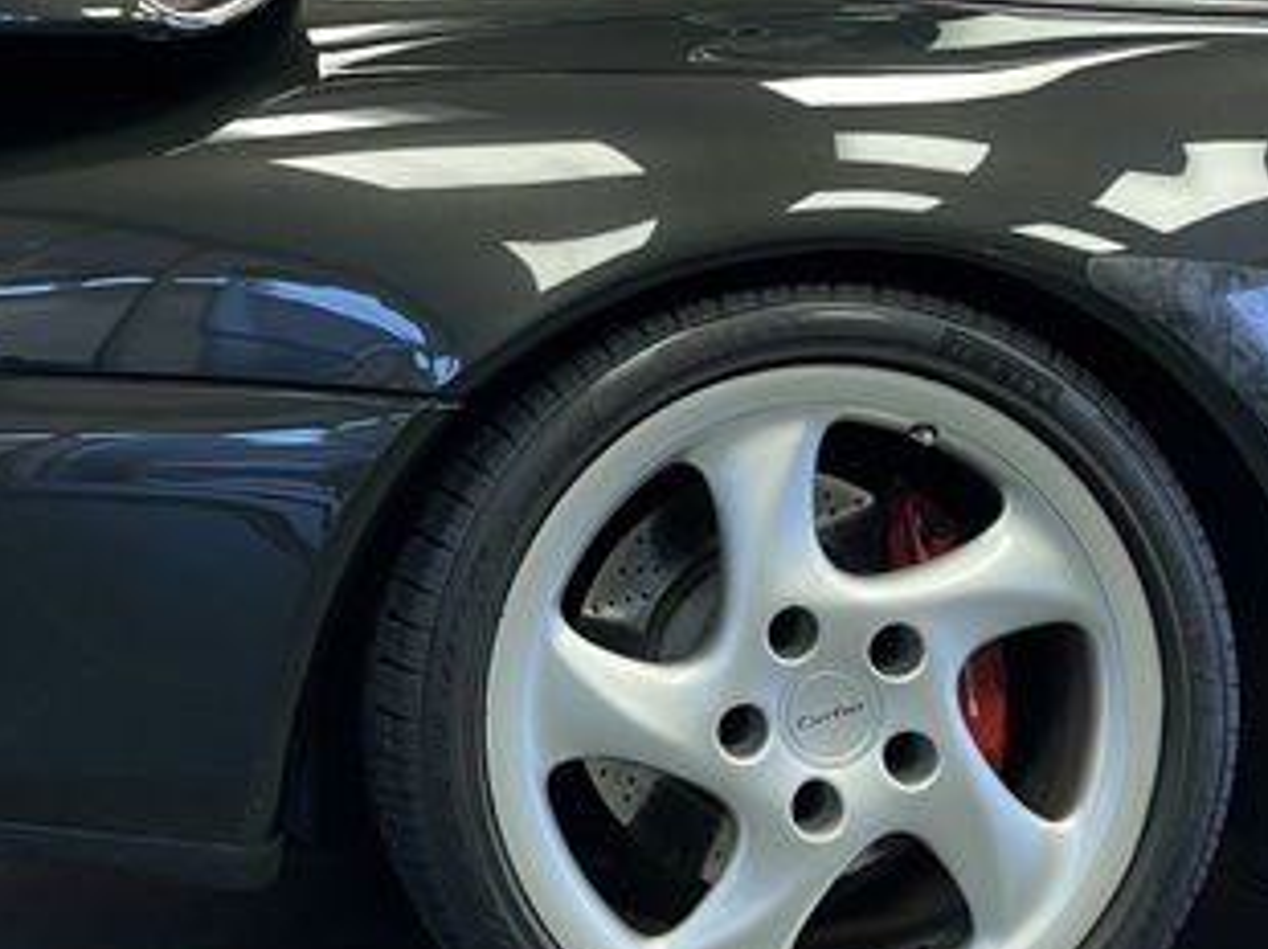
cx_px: 442
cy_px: 160
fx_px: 2269
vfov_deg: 23.2
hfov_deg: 31.0
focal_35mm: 62
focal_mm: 5.1
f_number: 1.6
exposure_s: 1/50
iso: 125
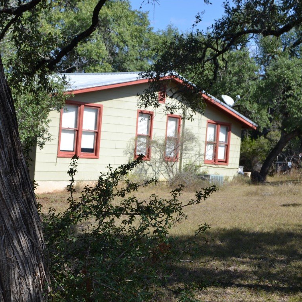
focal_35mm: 66
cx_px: 88
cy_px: 151
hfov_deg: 25.9
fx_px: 651
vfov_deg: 26.1
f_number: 8
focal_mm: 34
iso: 100
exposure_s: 1/250
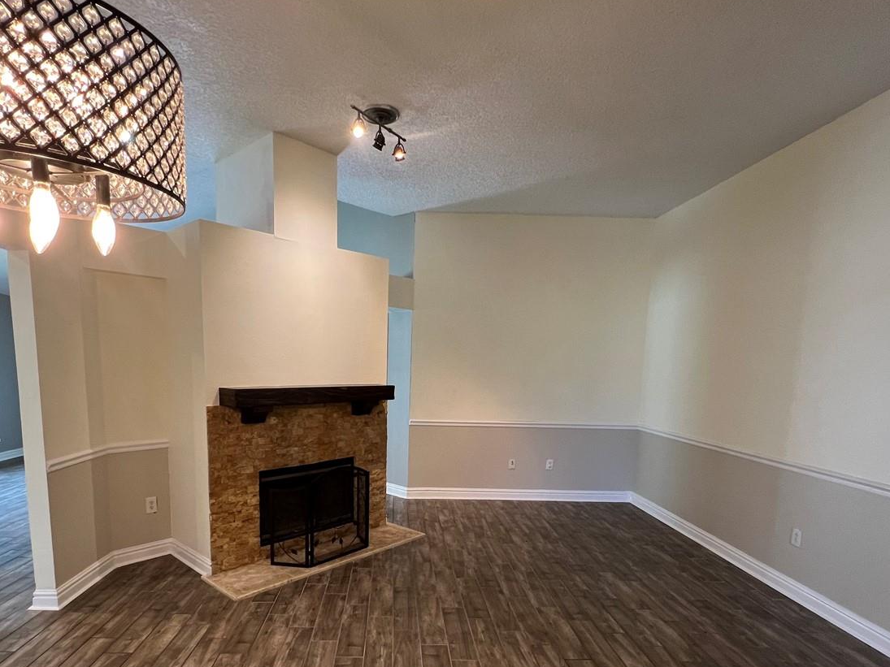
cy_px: 438
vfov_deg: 67.0
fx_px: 488
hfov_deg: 84.4
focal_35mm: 19
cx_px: 402
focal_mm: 1.57
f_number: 1.8
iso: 200
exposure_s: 1/60
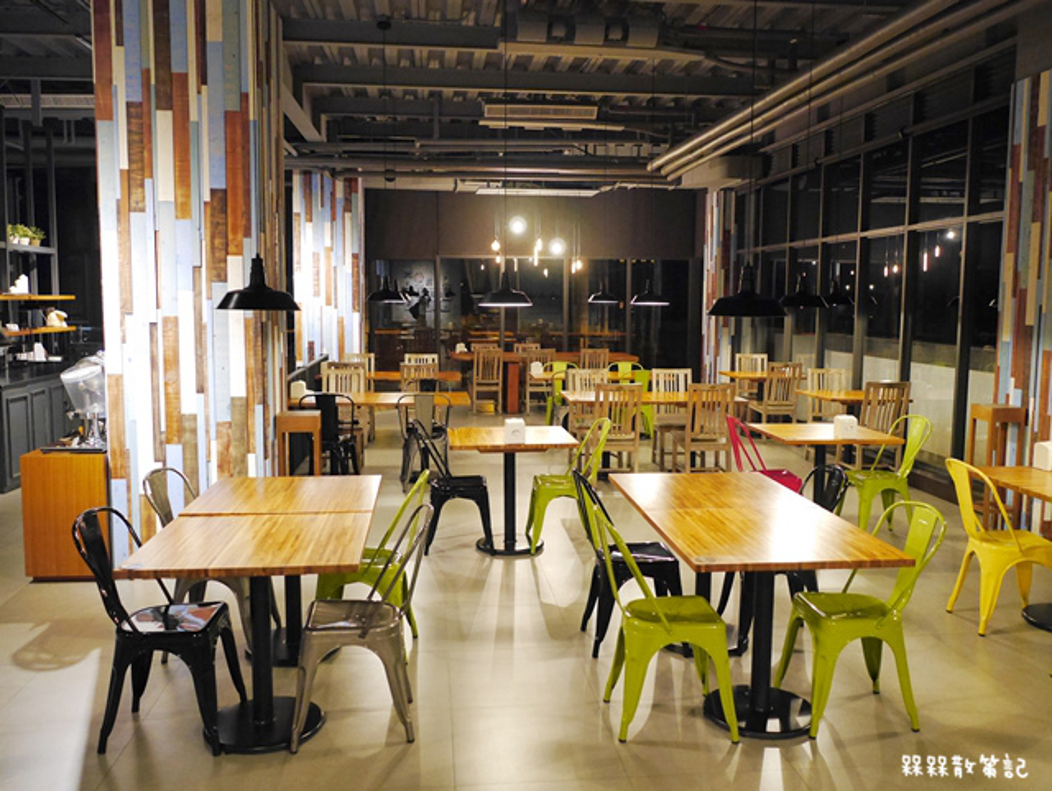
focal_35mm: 30
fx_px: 912
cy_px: 396
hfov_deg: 59.9
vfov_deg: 46.9
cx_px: 526
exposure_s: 1/60
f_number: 2
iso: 1600
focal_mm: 15
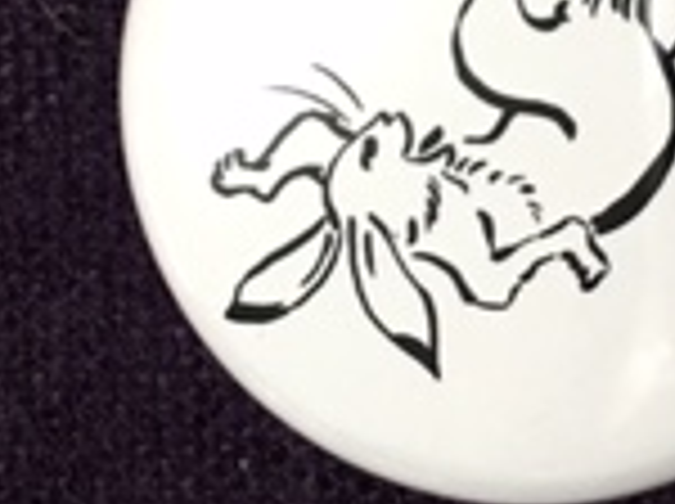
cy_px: 9
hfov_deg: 15.8
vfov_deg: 11.8
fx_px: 2414
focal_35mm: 124
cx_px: 522
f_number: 2.2
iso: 160
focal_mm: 4.15
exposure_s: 1/30
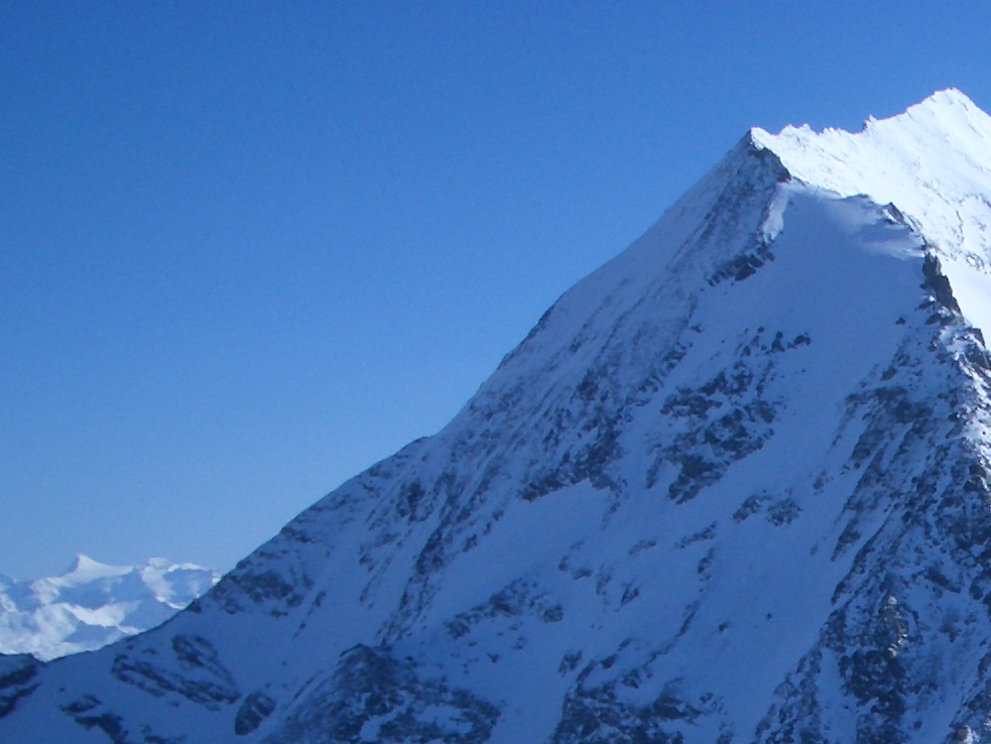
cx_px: 1096
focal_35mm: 82
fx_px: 2348
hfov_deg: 22.5
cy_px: 828
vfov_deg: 17.4
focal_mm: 5.8
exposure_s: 1/1000
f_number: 4.3
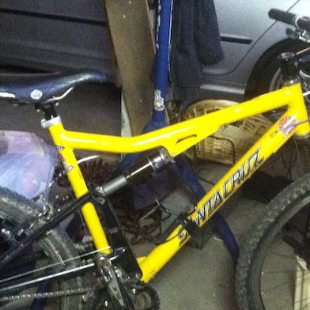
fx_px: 638
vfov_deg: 27.3
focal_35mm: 63
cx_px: 195
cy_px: 161
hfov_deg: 27.2
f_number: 2.8
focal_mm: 3.85
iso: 1000
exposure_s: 1/15
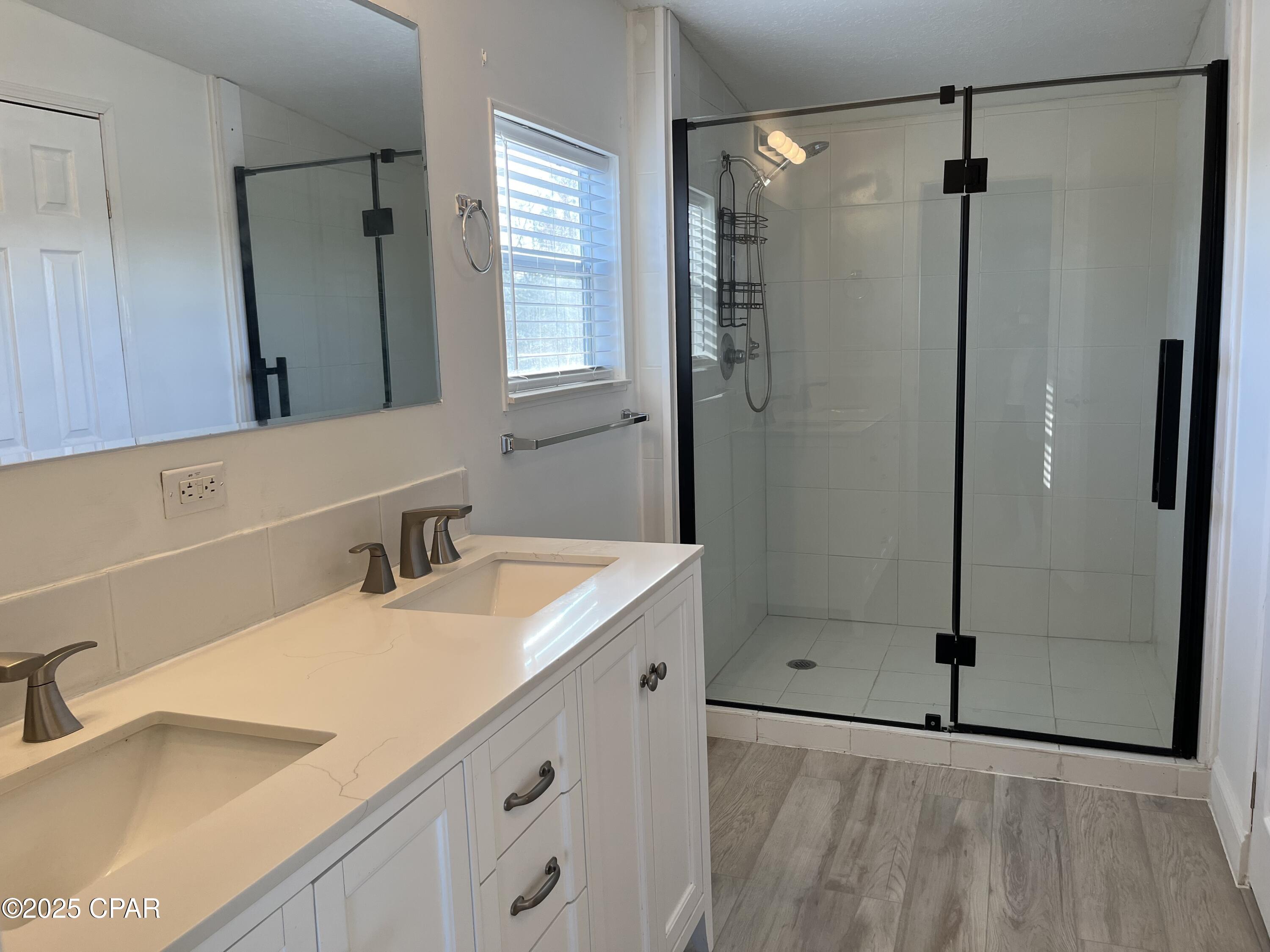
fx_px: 954
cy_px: 476
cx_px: 635
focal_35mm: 26
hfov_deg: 67.3
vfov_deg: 53.1
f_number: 1.6
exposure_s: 1/139
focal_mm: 5.1
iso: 64
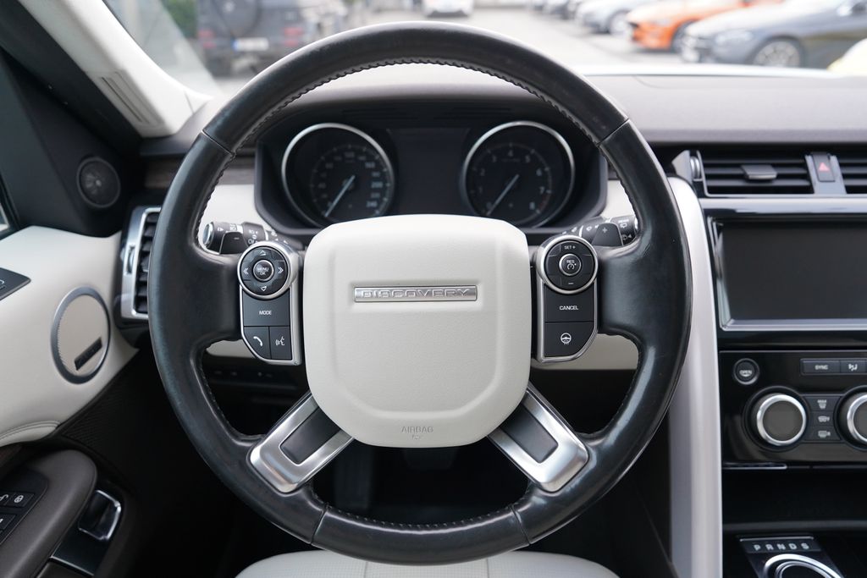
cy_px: 289
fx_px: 578
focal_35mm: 24
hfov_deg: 73.7
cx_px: 434
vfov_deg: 53.1
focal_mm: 24
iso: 1250
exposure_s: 1/160
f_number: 4
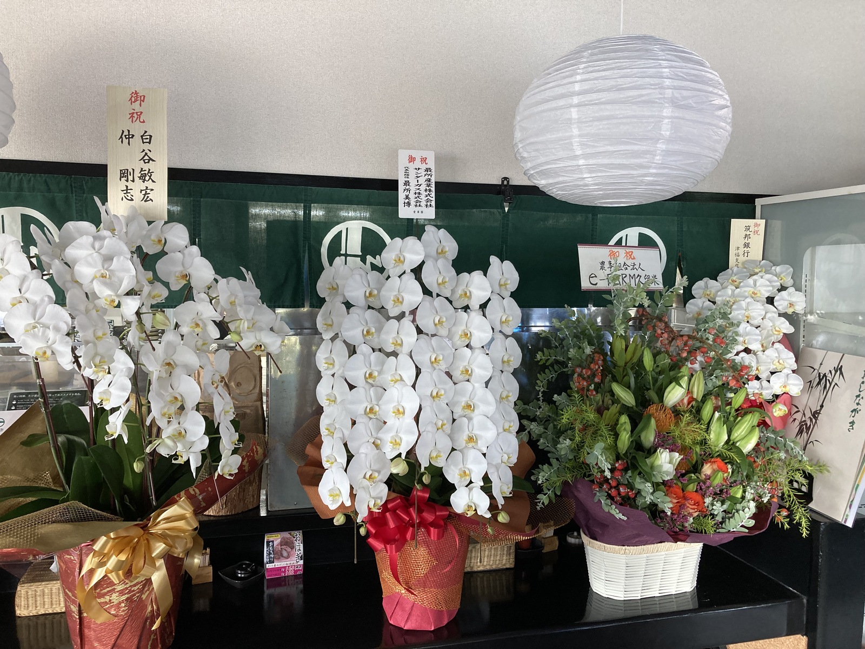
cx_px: 432
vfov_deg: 49.7
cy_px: 324
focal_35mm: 28
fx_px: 700
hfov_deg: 63.4
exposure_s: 1/60
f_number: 1.8
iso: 160
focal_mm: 3.99
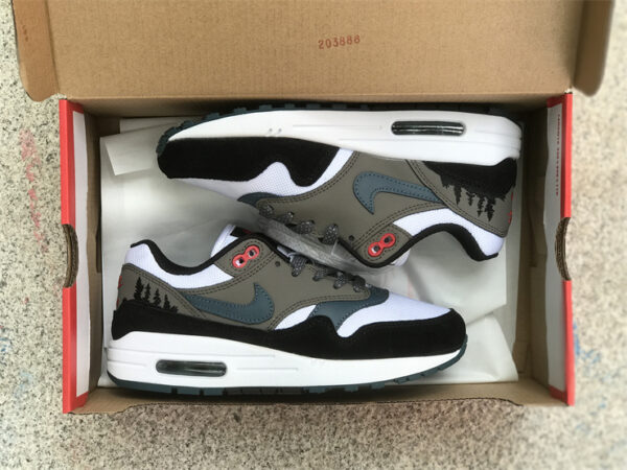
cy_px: 235
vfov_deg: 25.7
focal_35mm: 57
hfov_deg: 33.8
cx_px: 314
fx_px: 1032
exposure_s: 1/100
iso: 25
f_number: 2.8
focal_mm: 6.6
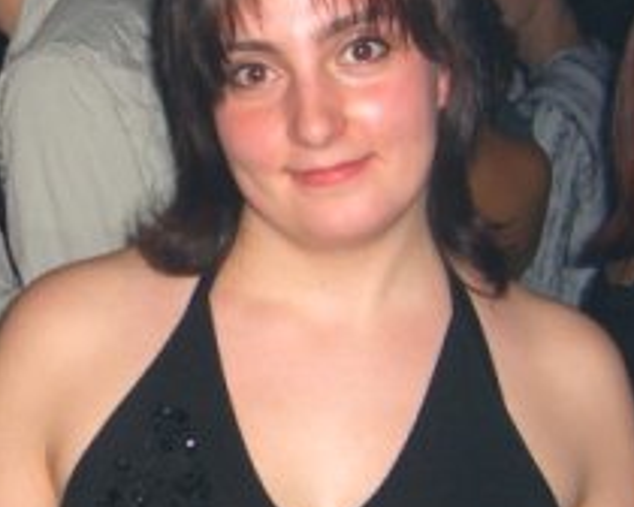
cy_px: 260
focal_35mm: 106
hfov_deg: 17.9
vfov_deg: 14.5
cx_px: 82
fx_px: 1989
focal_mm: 7.9
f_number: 2.8
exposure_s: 1/60
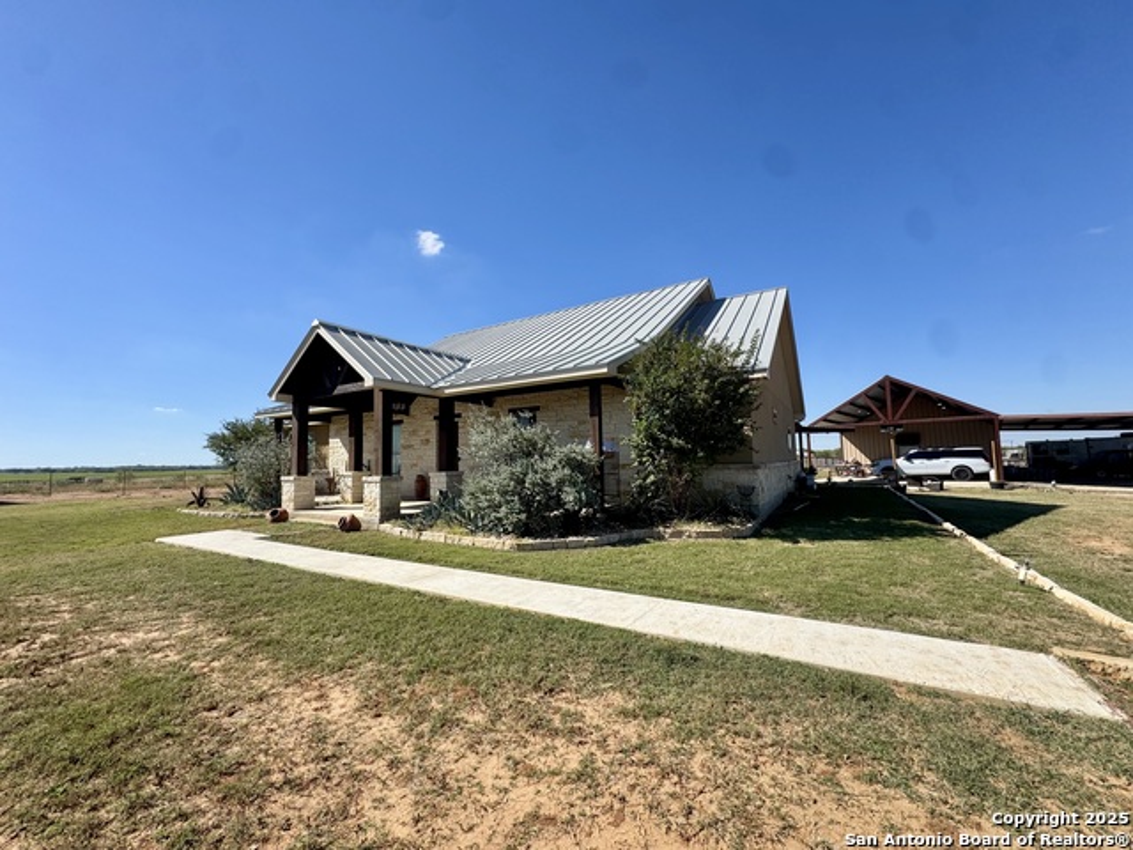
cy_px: 425
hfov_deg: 102.1
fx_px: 458
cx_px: 566
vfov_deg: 85.7
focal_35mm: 14
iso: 50
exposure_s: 1/1976
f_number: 2.2
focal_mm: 2.22
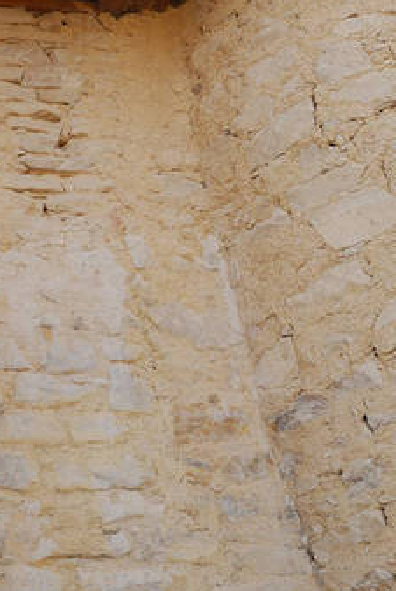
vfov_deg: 35.4
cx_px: 49
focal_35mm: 56
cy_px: 216
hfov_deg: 23.7
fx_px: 920
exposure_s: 1/125
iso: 100
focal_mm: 18
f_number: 5.6
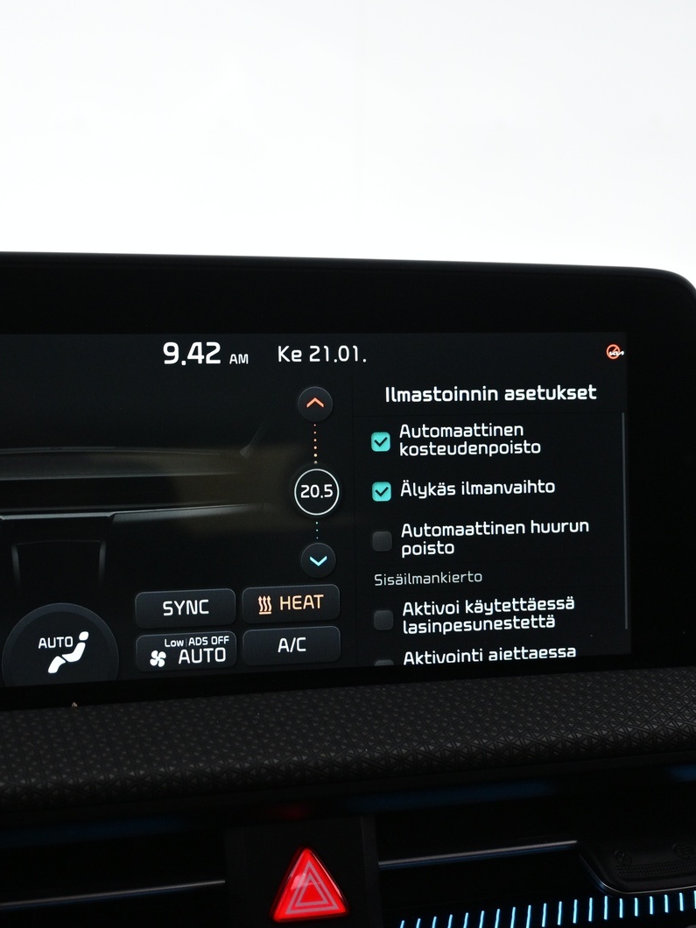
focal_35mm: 47
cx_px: 183
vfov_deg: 40.1
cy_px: 460
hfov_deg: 30.2
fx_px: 1270
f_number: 4
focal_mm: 21.5
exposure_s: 1/30
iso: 1000
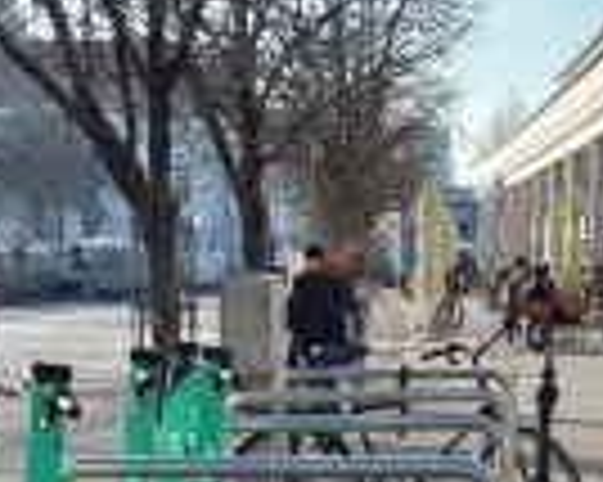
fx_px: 1355
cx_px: 364
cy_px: 604
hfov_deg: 25.0
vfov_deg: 18.9
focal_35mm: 76
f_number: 1.8
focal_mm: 4
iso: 25
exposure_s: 1/565
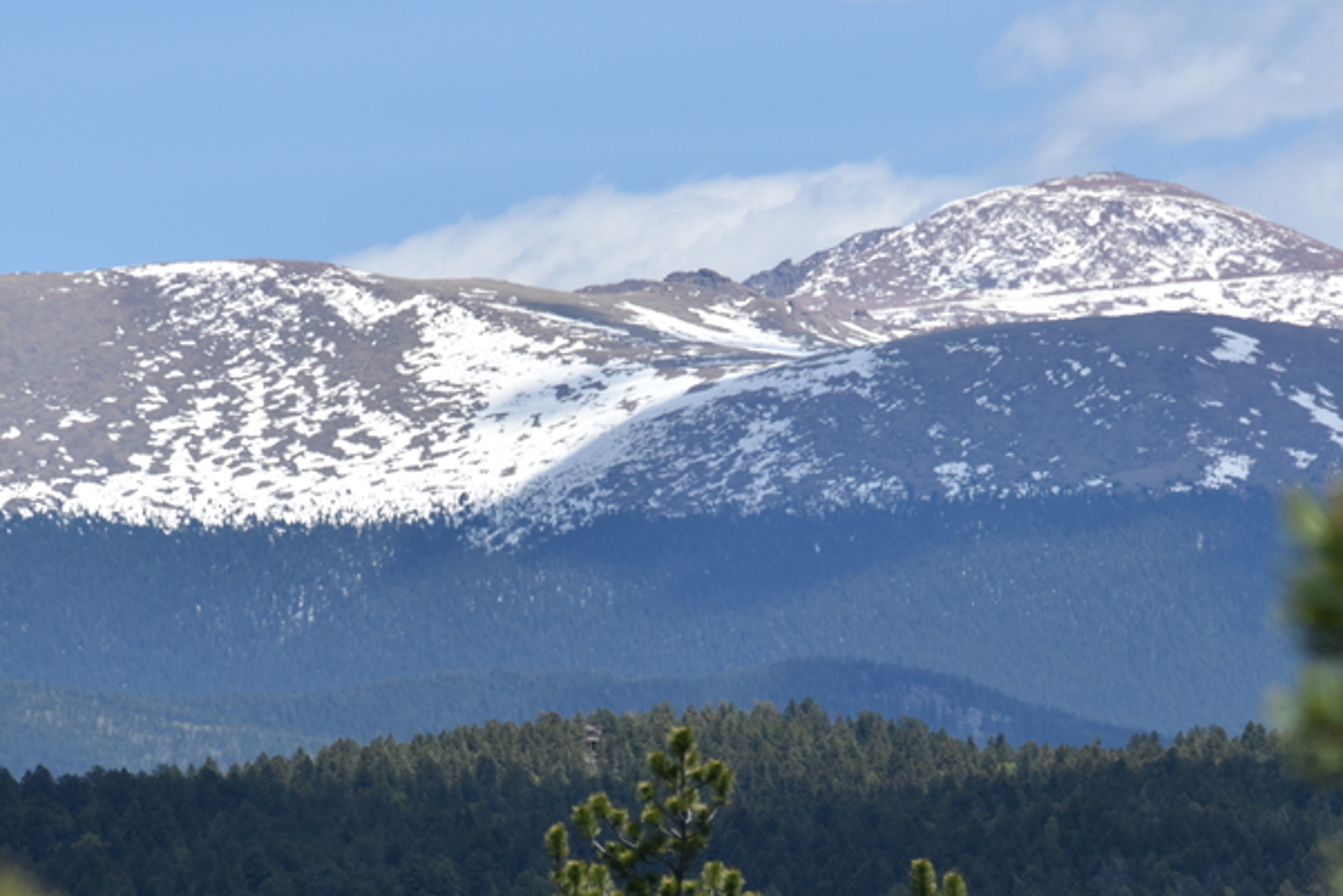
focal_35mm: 490
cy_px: 661
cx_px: 617
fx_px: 18283
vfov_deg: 2.8
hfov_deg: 4.2
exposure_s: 1/500
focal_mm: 230
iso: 100
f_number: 7.1
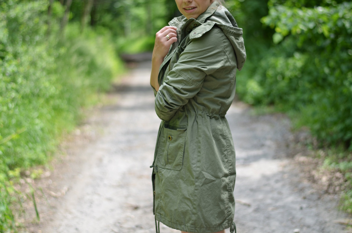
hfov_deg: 27.0
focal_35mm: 75
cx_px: 176
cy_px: 116
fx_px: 732
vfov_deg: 18.1
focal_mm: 50
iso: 100
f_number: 1.8
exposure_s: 1/1000
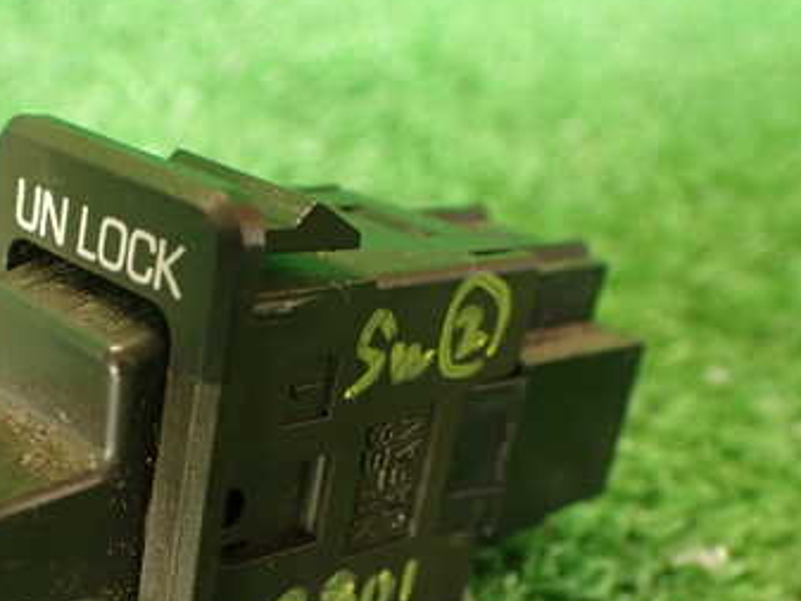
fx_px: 1319
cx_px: 231
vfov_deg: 25.4
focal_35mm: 57
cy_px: 444
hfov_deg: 33.3
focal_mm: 5.79
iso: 250
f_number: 2.4
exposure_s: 1/30
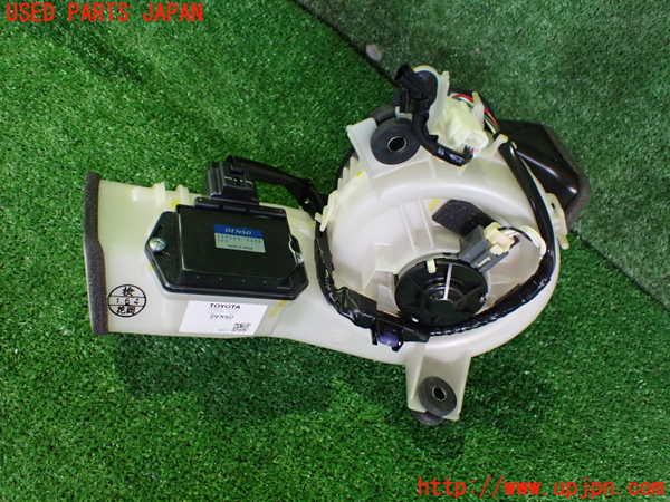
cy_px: 251
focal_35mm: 30
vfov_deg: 46.8
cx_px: 335
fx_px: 581
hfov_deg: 60.0
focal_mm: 5.4
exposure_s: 1/50
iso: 800
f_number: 2.3
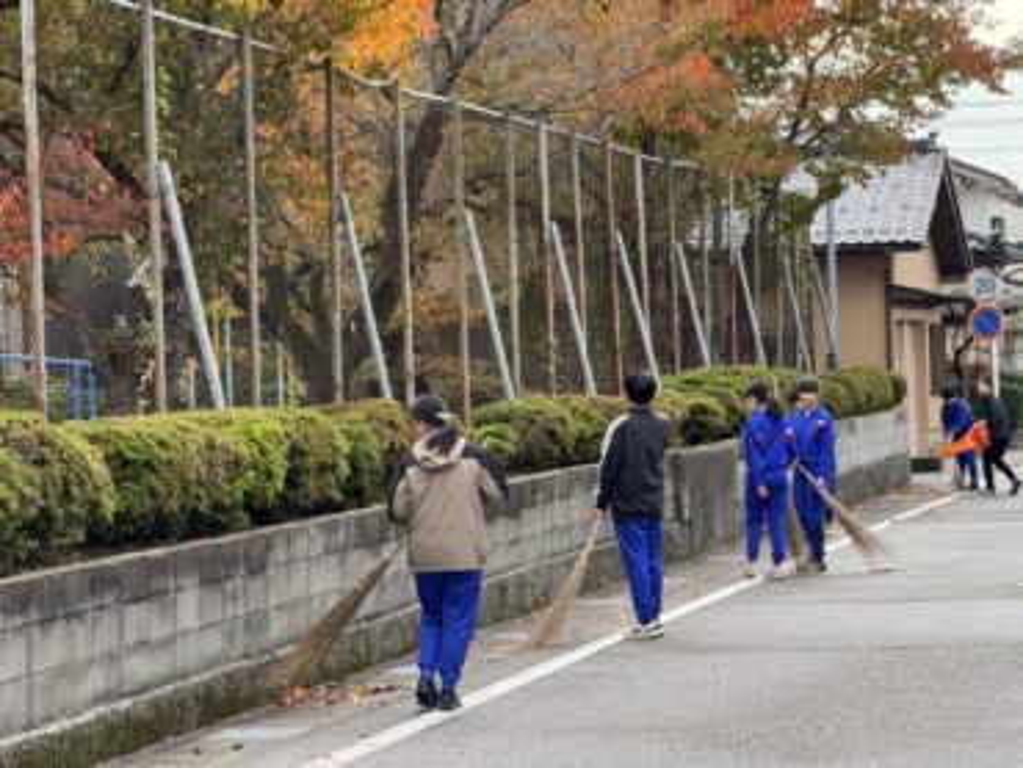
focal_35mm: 120
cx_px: 512
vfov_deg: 12.4
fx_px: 3549
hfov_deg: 16.4
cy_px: 384
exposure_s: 1/99
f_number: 2.8
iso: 80
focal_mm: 15.66
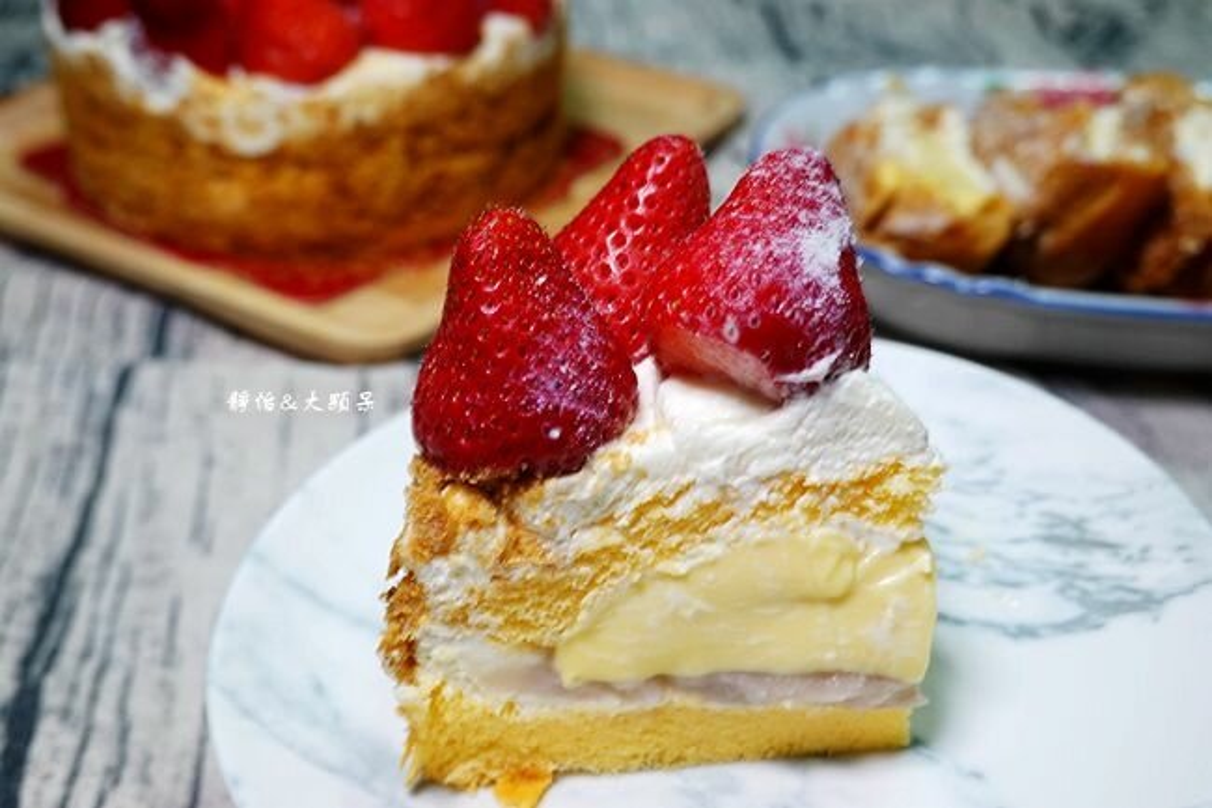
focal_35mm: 40
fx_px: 1346
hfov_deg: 48.5
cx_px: 606
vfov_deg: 33.4
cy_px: 404
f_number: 4
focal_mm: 14.99
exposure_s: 1/40
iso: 200
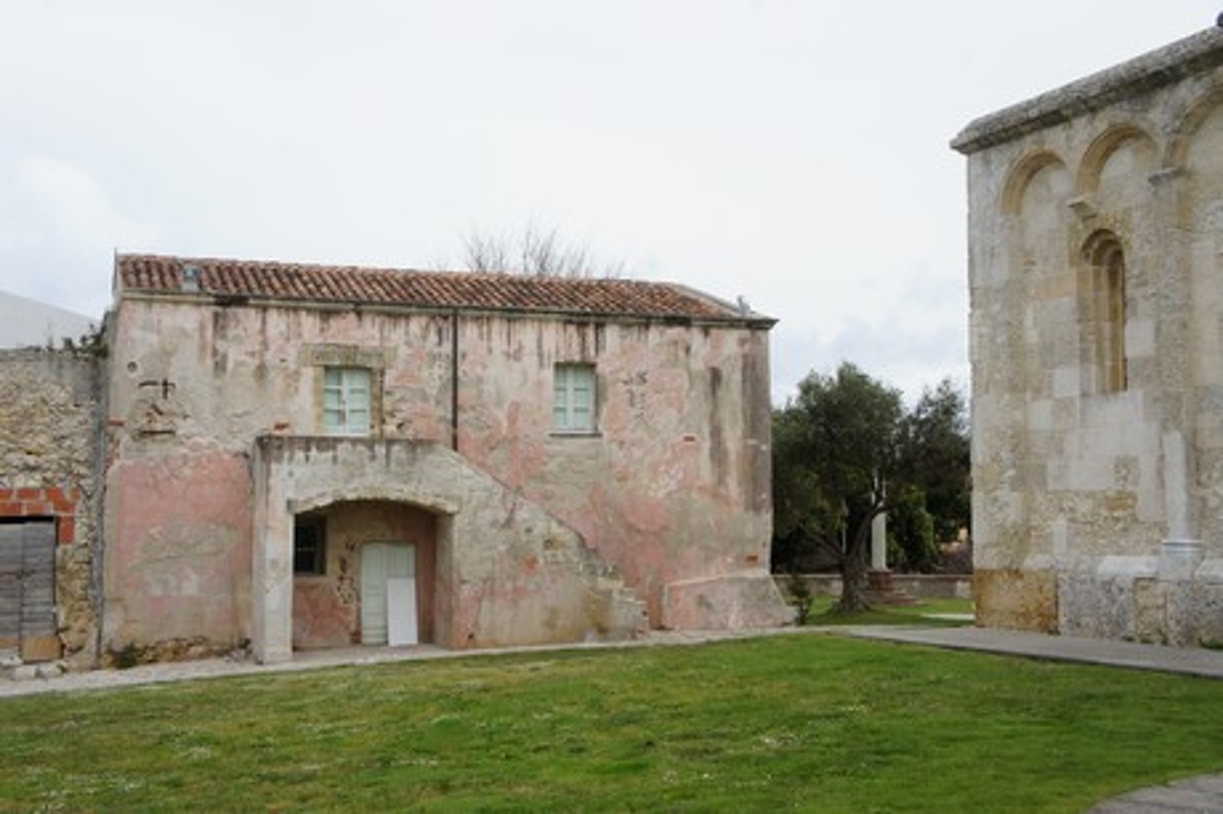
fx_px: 1528
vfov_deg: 29.8
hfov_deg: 43.6
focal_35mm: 45
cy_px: 407
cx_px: 612
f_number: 13
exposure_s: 1/160
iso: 200
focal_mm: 30
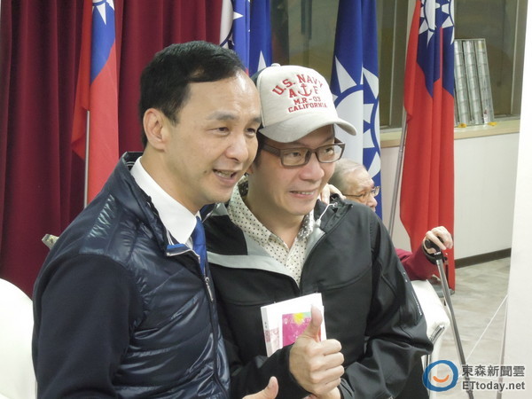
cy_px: 200
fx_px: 1537
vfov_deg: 14.8
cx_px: 266
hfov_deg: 19.6
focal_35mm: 100
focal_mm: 17.9
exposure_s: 1/50
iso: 1400
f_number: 4.9
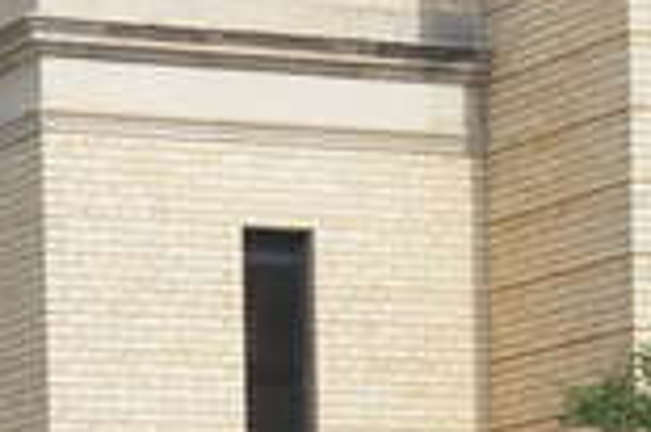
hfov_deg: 9.5
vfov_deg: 6.0
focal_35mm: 217
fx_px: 3920
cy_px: 1101
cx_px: 88
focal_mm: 28
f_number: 8
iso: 100
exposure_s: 1/320
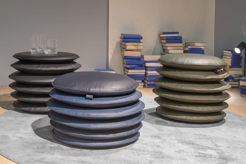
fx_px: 321
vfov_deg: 28.6
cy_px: 83
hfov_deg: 41.9
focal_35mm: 47
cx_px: 123
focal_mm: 44
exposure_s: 1
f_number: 11
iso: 100
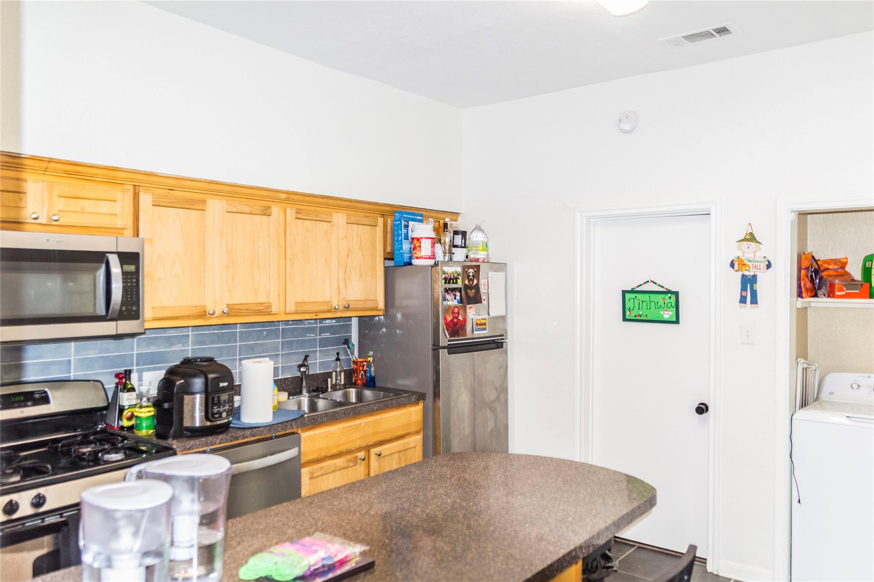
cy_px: 291
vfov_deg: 47.9
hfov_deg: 67.4
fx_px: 655
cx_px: 437
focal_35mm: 27
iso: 400
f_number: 3.5
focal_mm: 18
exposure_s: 1/60
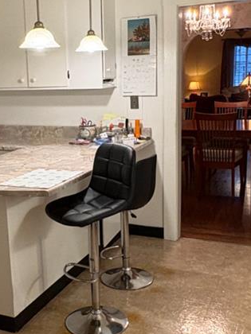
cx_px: 71
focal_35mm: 50
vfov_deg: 38.2
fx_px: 483
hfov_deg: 28.8
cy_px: 169
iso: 320
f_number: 2.2
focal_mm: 2.22
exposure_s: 1/60
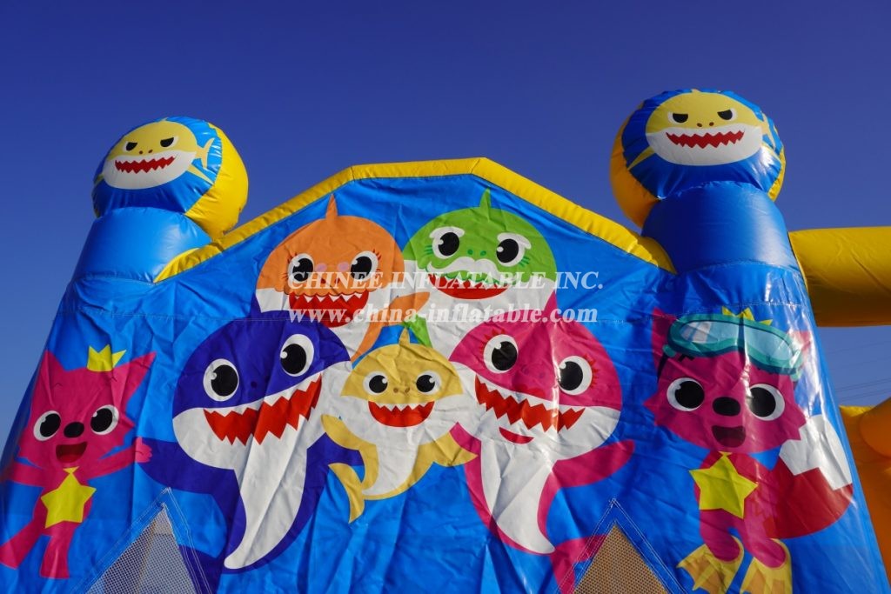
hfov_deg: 73.7
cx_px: 446
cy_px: 297
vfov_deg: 53.1
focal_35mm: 24
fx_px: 594
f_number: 10
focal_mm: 16
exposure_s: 1/250
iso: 100
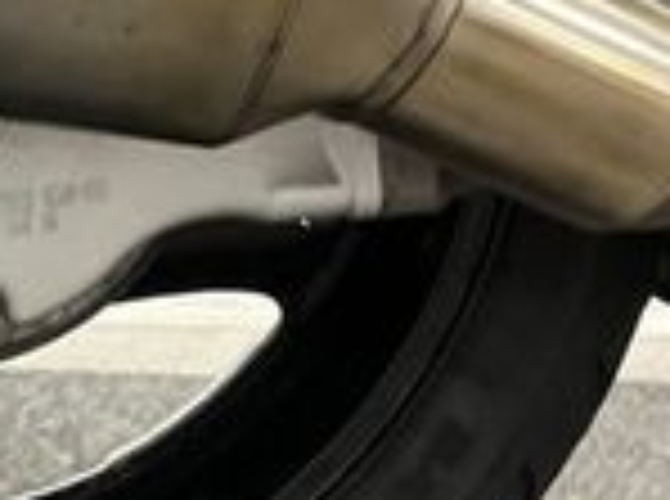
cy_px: 135
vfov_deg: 13.1
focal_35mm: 112
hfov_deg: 16.7
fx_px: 2163
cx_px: -193
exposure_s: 1/33
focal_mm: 5.1
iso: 400
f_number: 1.6
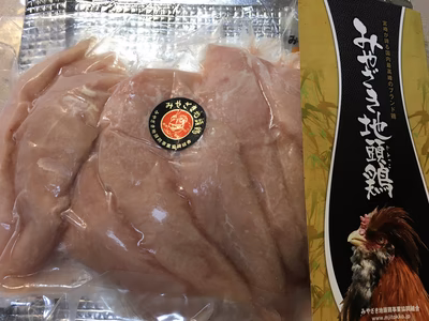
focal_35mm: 29
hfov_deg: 61.7
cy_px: 160
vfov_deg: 48.2
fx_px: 359
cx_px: 214
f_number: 2.2
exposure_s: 1/30
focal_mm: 4.15
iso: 64
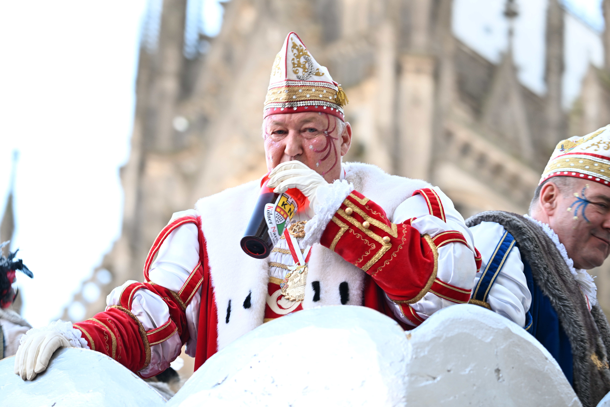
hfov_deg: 14.2
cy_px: 204
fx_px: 2457
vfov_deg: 9.5
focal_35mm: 145
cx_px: 305
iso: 280
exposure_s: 1/50
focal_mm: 145
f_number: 5
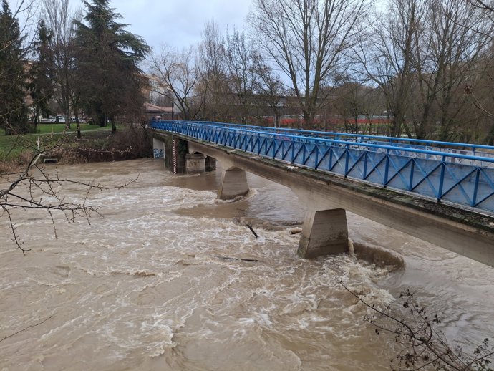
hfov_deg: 69.4
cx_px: 247
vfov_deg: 54.9
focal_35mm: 25
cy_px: 186
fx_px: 357
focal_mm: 4.69
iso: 32
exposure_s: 1/100
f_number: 1.8
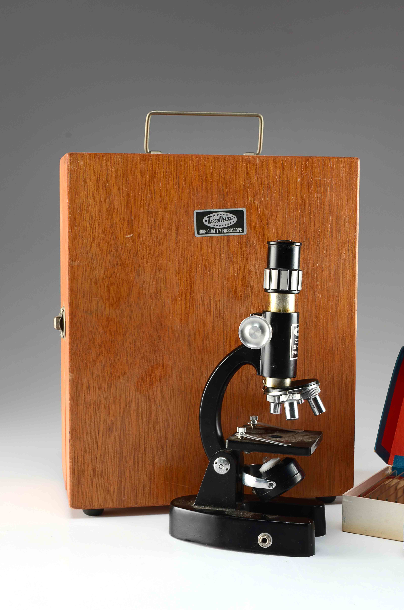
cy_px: 305
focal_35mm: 57
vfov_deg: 35.1
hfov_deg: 23.7
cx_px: 202
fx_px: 964
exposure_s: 1/80
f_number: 11
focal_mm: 38
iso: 100
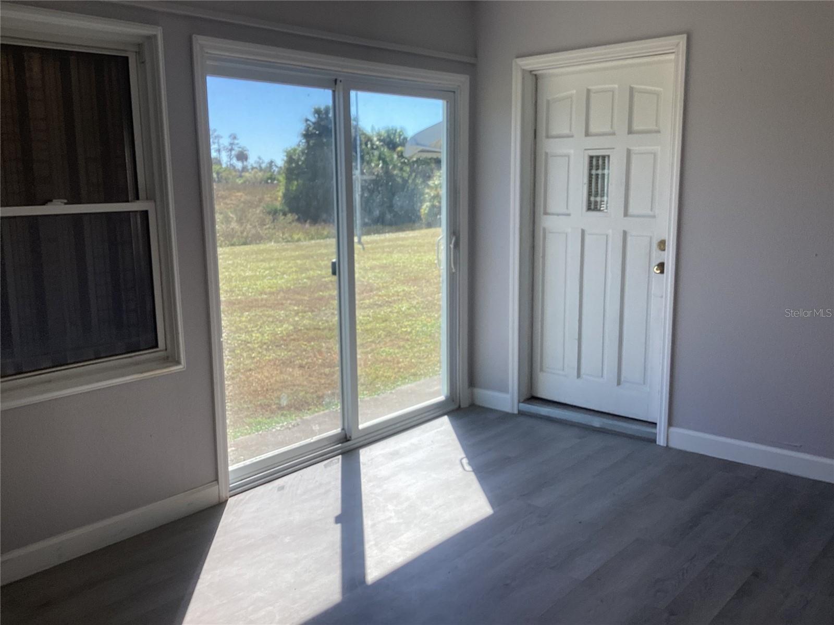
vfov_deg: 45.4
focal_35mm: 31
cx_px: 417
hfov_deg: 58.4
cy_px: 312
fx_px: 747
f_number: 2.4
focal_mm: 3.3
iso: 25
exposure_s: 1/322
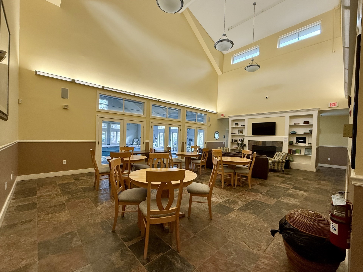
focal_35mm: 15
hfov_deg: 98.1
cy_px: 140
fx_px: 157
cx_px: 188
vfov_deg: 81.7
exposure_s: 1/120
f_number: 2.2
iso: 250
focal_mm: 2.22
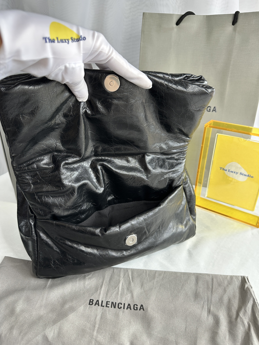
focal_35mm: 24
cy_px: 172
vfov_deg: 71.6
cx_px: 130
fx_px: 239
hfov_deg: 56.8
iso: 100
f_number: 1.78
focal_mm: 6.86
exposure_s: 1/100
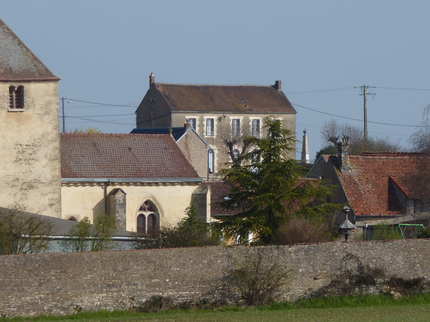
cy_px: 151
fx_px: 5602
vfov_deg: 3.3
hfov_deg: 4.4
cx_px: 229
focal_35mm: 451
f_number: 5.6
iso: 80
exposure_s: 1/500
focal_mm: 49.2
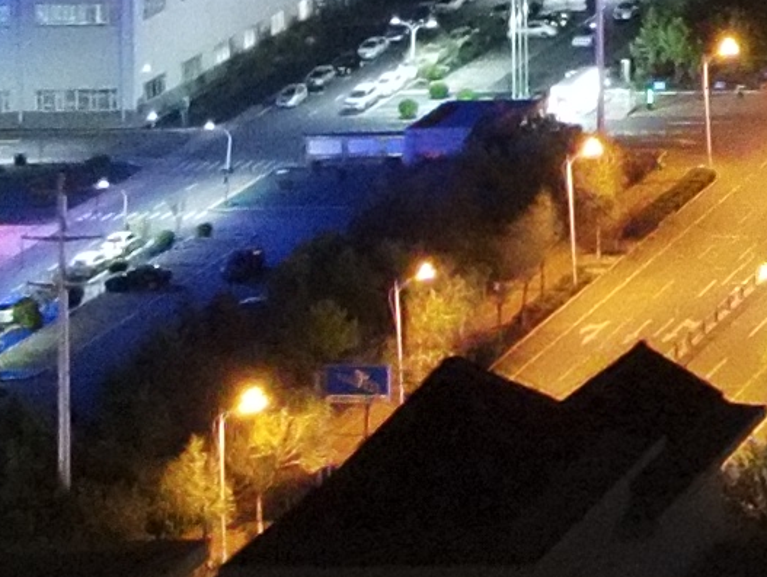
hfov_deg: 9.3
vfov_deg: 7.5
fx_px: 4035
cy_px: -899
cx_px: 2039
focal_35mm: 182
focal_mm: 4.5
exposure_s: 1/2.5
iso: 2170
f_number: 2.8
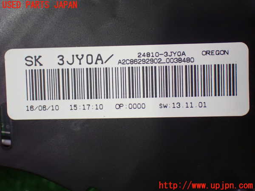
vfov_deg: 19.1
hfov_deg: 25.3
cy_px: 96
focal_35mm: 77
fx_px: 567
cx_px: 128
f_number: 4.1
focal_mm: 13.65
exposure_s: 1/80
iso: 1600
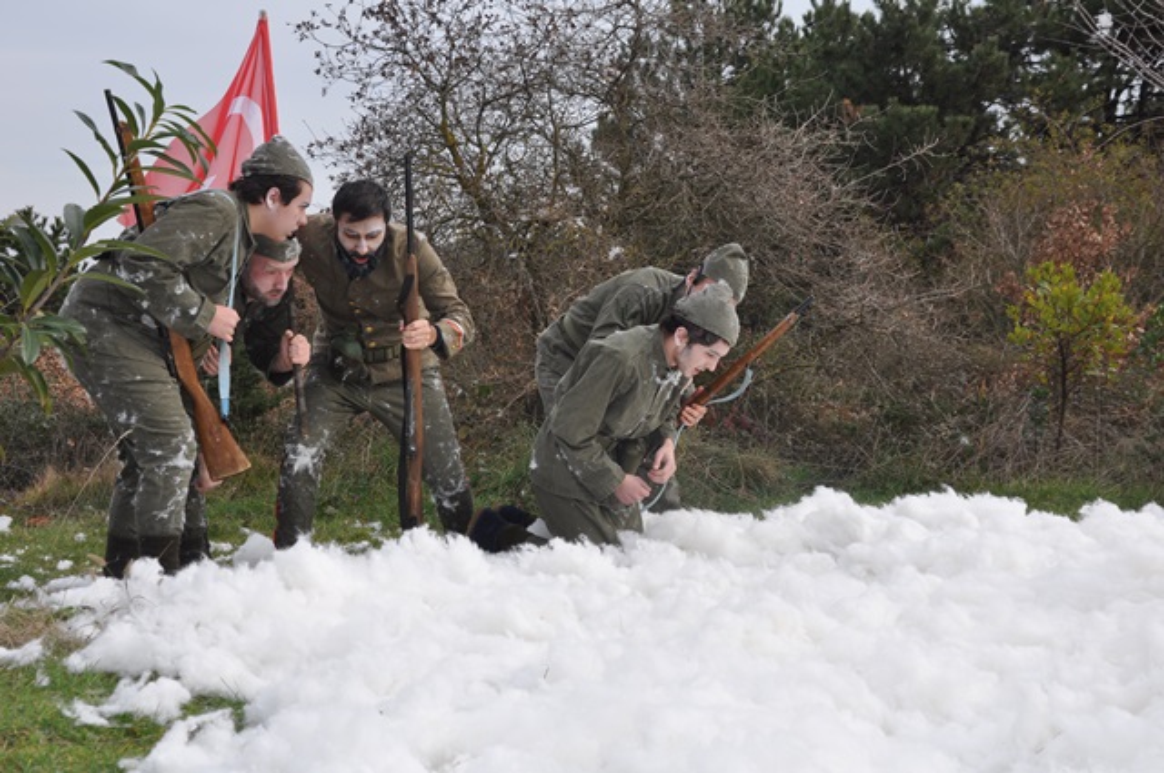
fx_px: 1647
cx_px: 582
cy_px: 386
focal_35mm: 51
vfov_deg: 26.4
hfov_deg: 38.9
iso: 200
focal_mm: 34
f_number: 9
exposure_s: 1/200
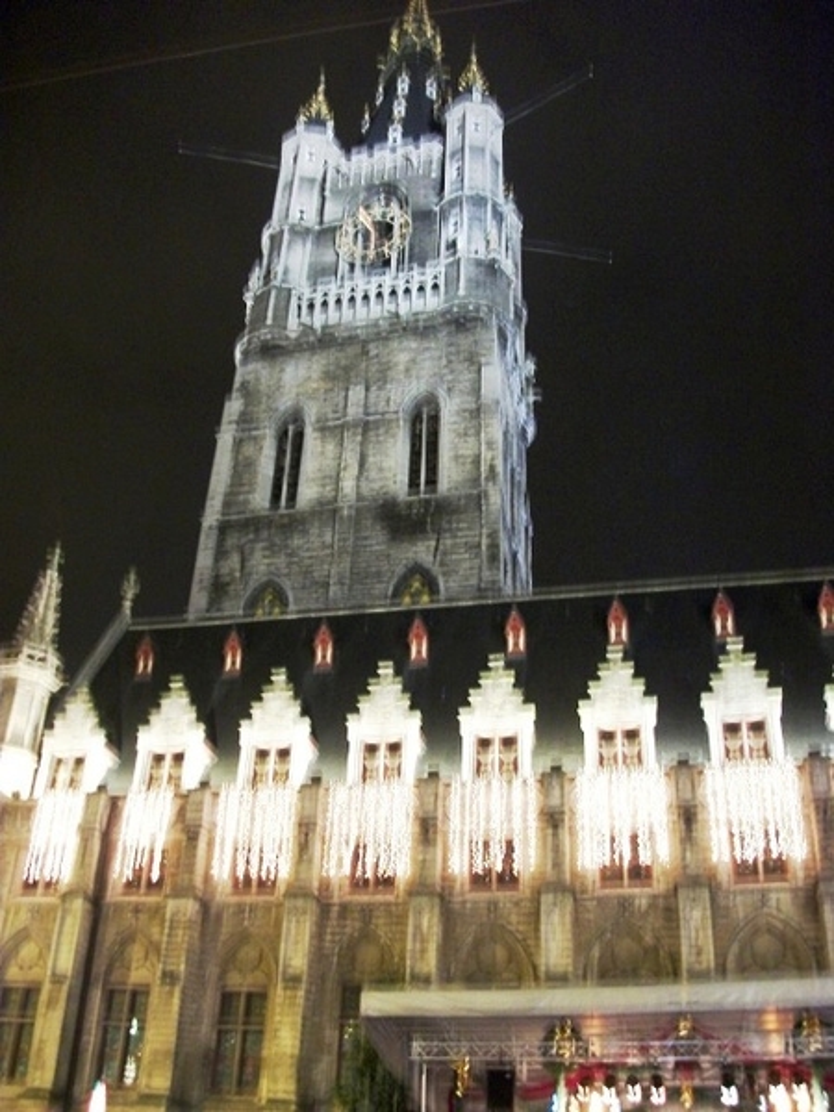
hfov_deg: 44.2
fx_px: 1028
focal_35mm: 32
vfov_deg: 56.8
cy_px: 556
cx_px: 417
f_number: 2.9
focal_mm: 5.7
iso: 250
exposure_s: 1/2
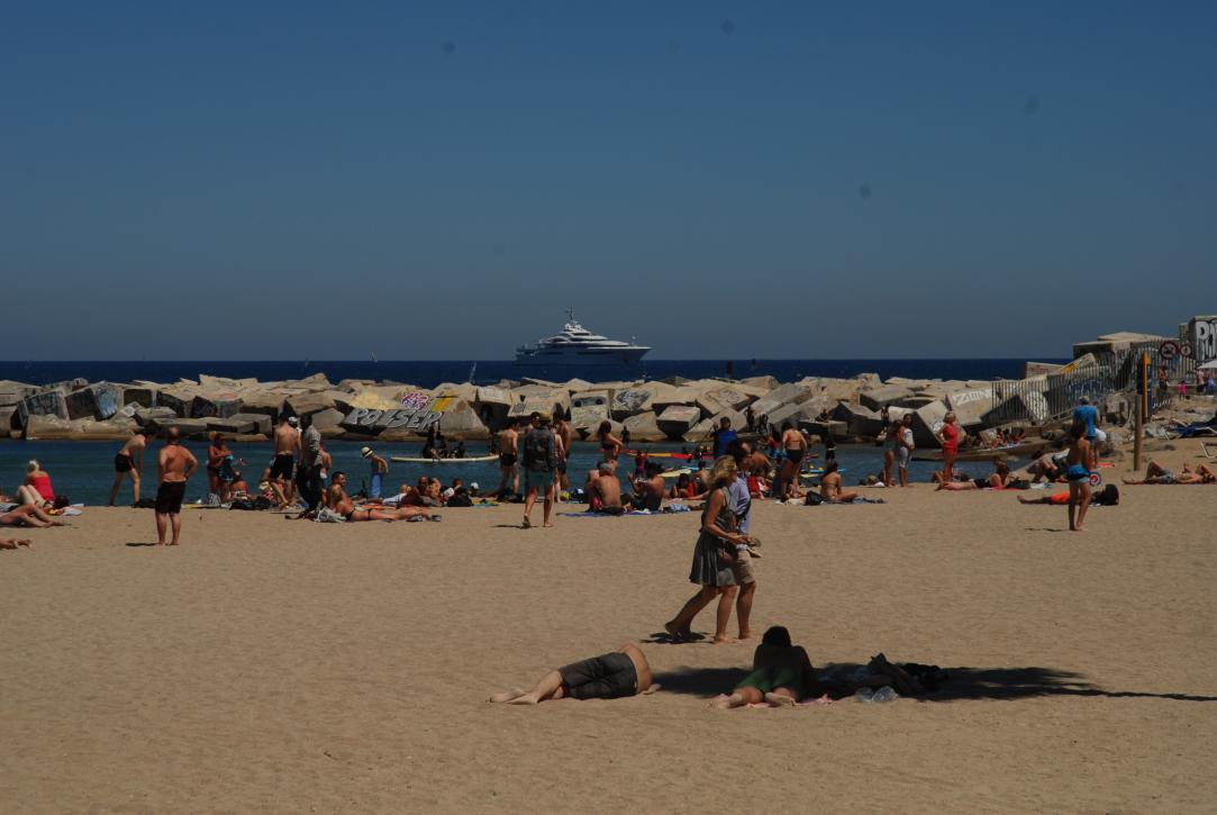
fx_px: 3554
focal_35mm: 105
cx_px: 608
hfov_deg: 19.4
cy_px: 408
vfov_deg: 13.1
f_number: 10
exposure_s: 1/400
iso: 100
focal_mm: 70
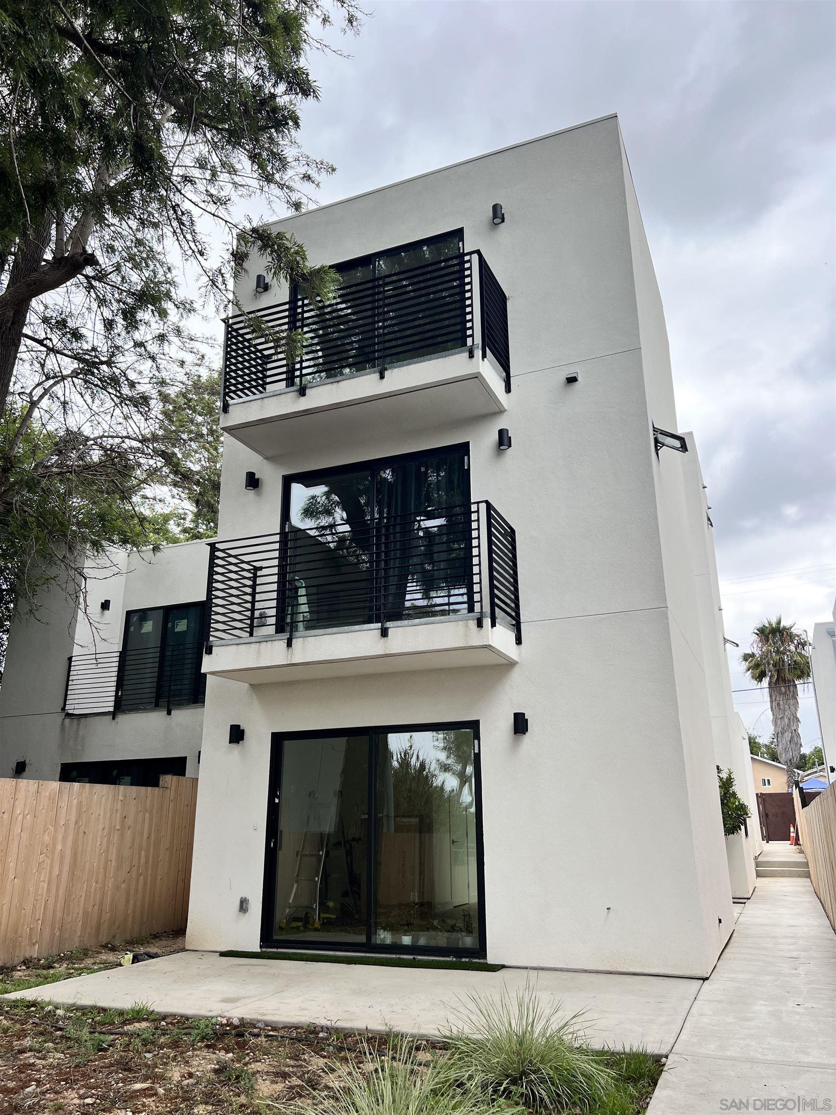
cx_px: 418
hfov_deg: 53.1
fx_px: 837
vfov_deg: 67.3
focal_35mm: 26
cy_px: 558
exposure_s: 1/1751
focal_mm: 5.7
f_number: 1.5
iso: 50
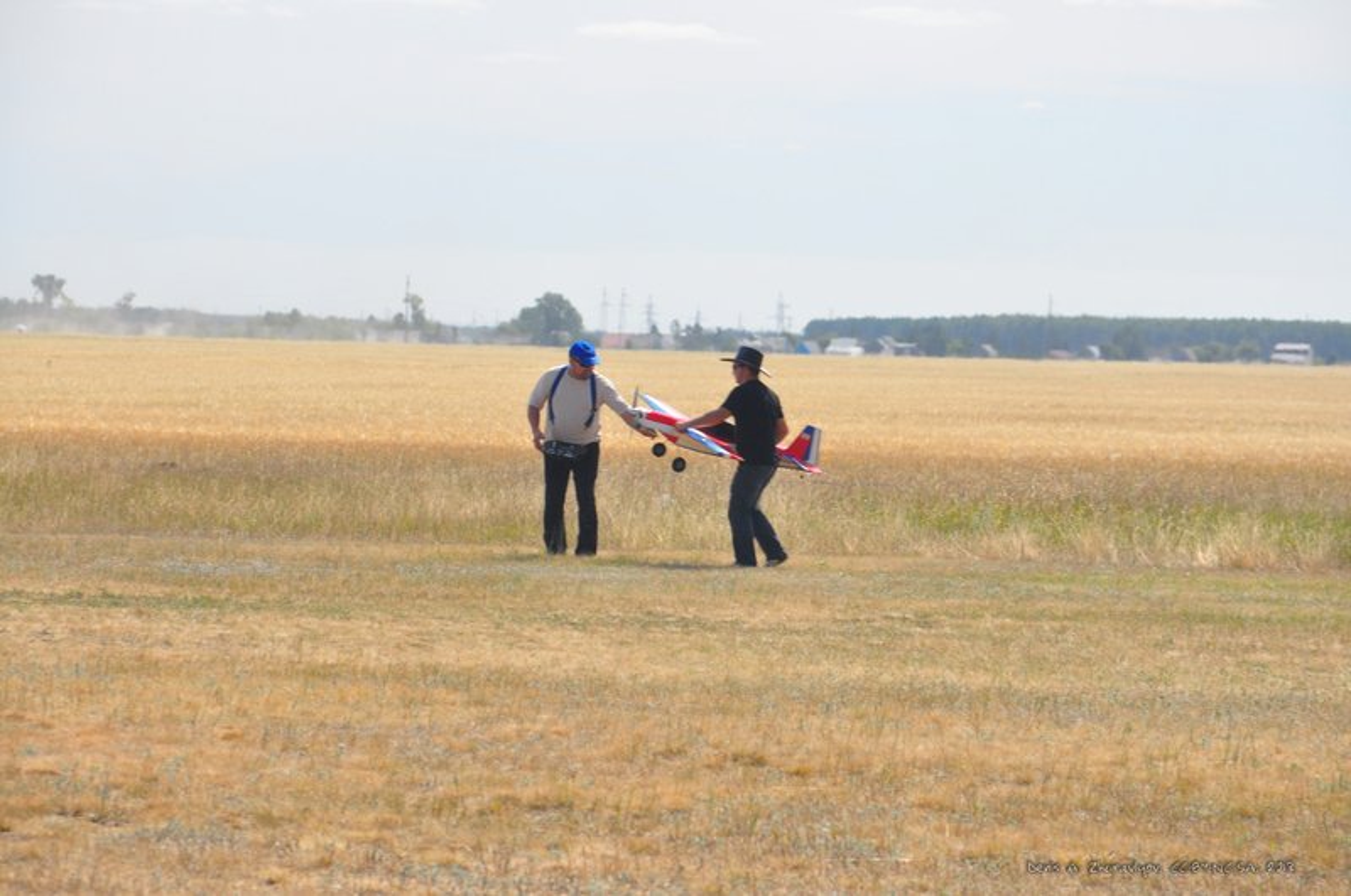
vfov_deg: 7.3
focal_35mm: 188
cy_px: 448
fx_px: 7026
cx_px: 676
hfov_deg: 11.0
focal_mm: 125
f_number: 8
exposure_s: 1/125
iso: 200
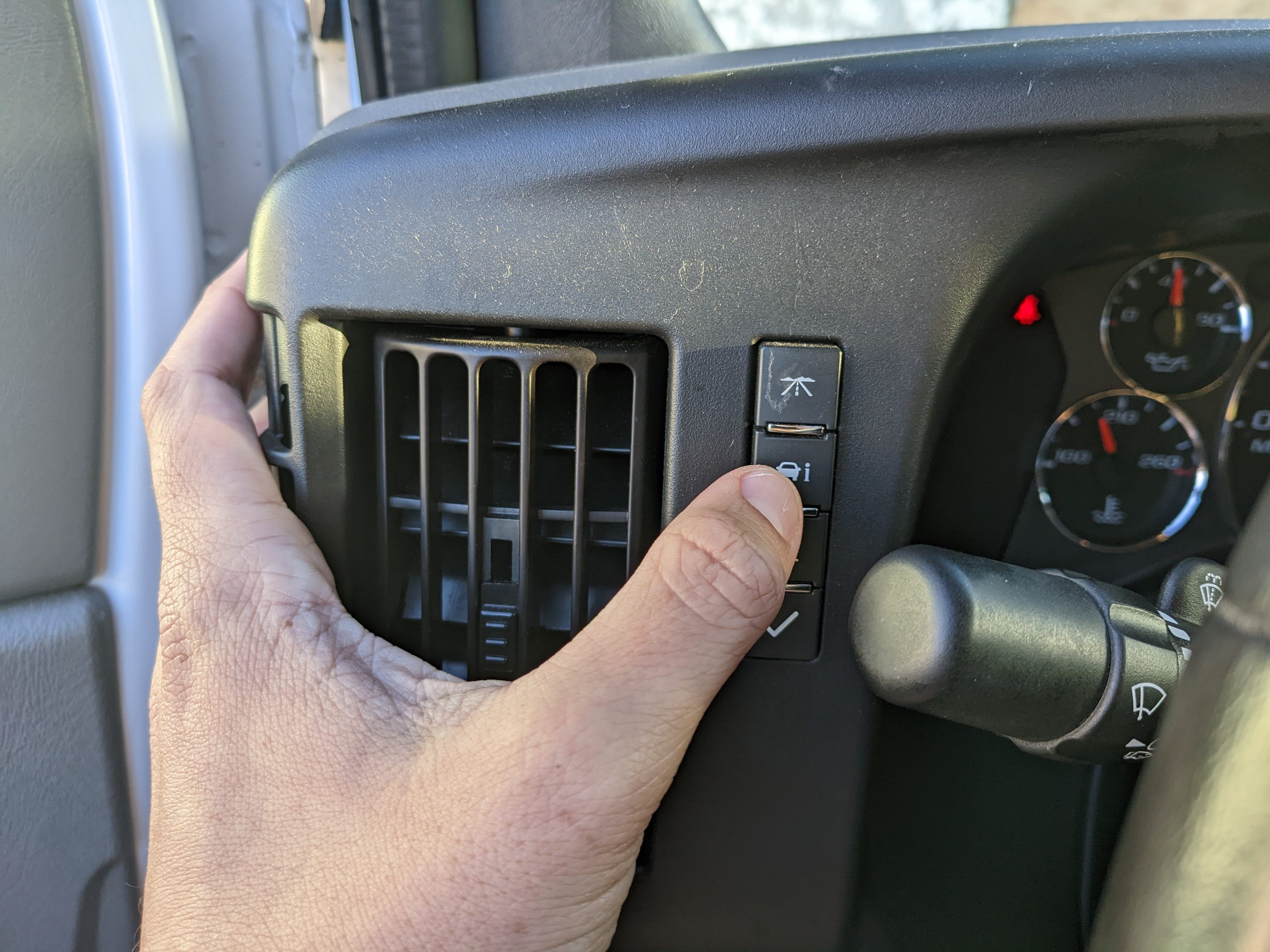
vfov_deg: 51.4
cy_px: 476
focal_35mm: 27
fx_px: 991
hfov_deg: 65.3
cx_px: 635
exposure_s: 1/149
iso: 59
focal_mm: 4.38
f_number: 1.73
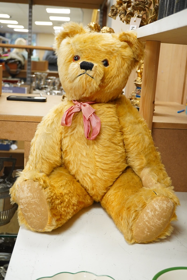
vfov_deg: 43.6
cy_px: 140
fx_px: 351
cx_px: 94
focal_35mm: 45
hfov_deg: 29.9
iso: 2500
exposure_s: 1/200
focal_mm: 30
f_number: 7.1
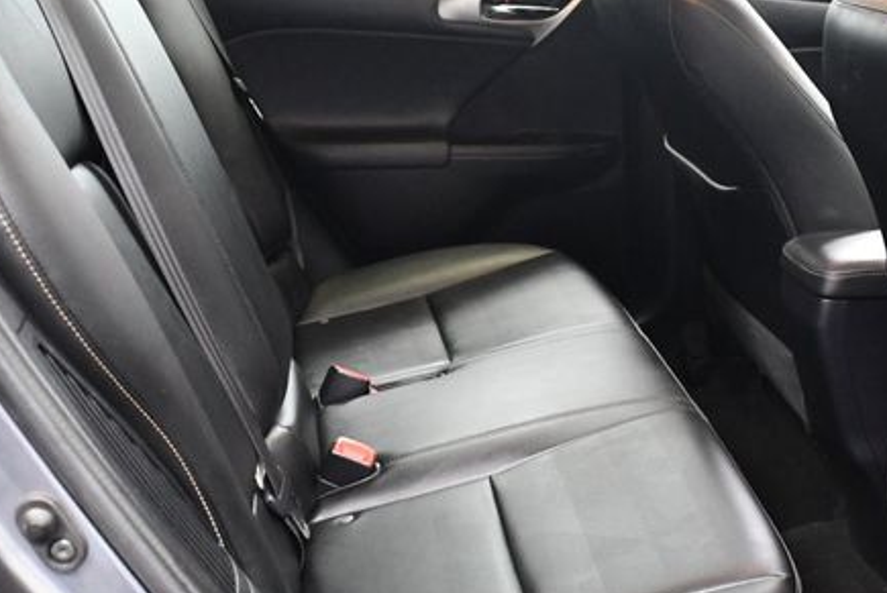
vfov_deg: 25.6
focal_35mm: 53
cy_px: 336
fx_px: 1307
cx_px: 524
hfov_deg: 37.4
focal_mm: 18
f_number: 3.5
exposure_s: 1/60
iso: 4500
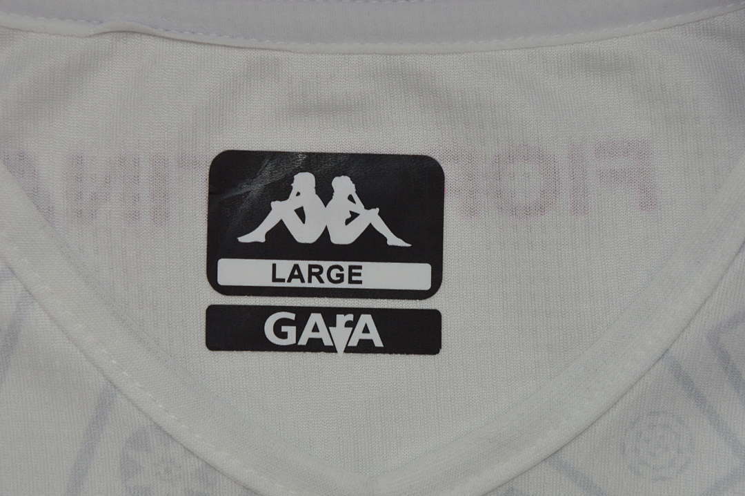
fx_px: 3256
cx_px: 372
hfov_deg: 13.1
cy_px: 248
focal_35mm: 158
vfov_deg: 8.7
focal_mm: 105
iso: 400
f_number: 13
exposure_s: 1/200
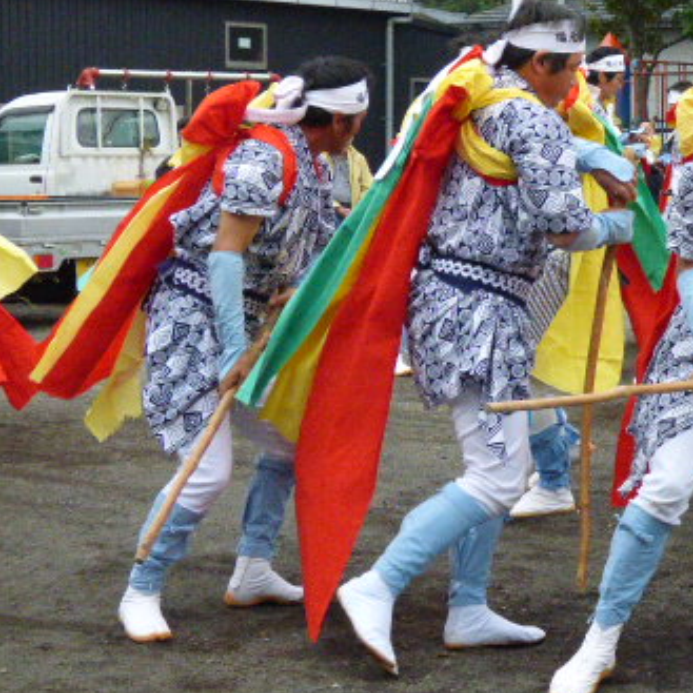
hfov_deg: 18.7
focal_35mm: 91
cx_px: 638
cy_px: 234
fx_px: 2061
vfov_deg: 19.0
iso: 1600
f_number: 3.9
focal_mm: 9.51
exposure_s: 1/800
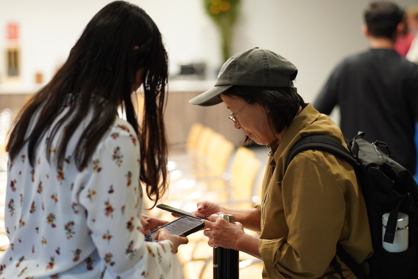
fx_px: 1306
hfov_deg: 18.2
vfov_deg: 12.2
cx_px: 209
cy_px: 140
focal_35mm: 112
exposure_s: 1/160
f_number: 2
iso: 1600
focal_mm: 75
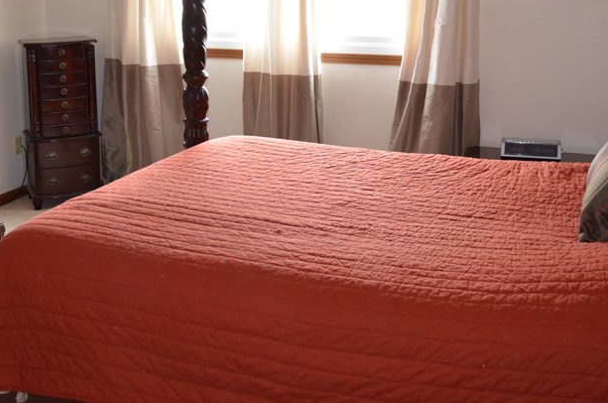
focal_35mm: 48
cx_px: 235
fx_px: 809
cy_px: 82
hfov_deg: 40.9
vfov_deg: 27.4
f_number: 3.5
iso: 1000
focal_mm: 18
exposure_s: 1/60
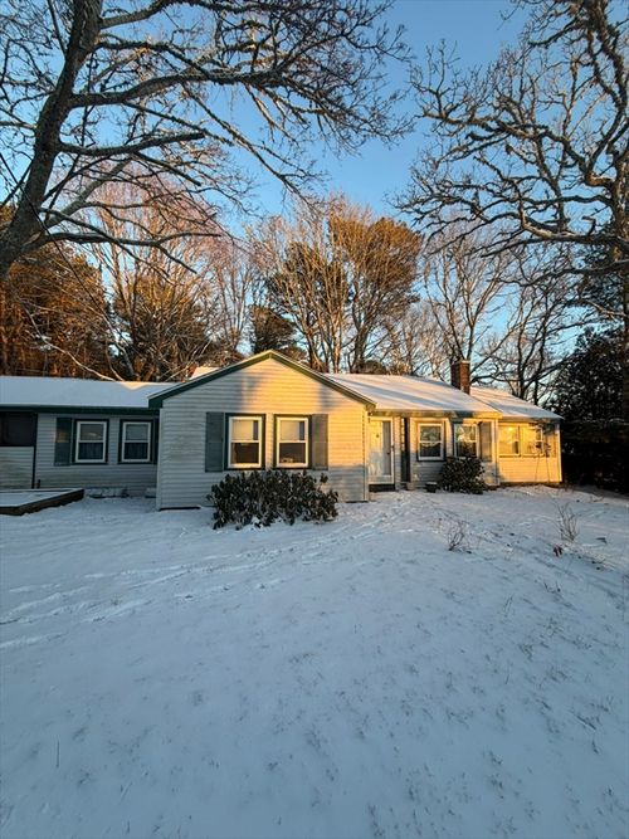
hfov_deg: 85.7
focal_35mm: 14
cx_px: 314
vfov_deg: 102.1
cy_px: 420
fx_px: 339
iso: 40
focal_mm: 2.22
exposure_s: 1/193
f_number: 2.2
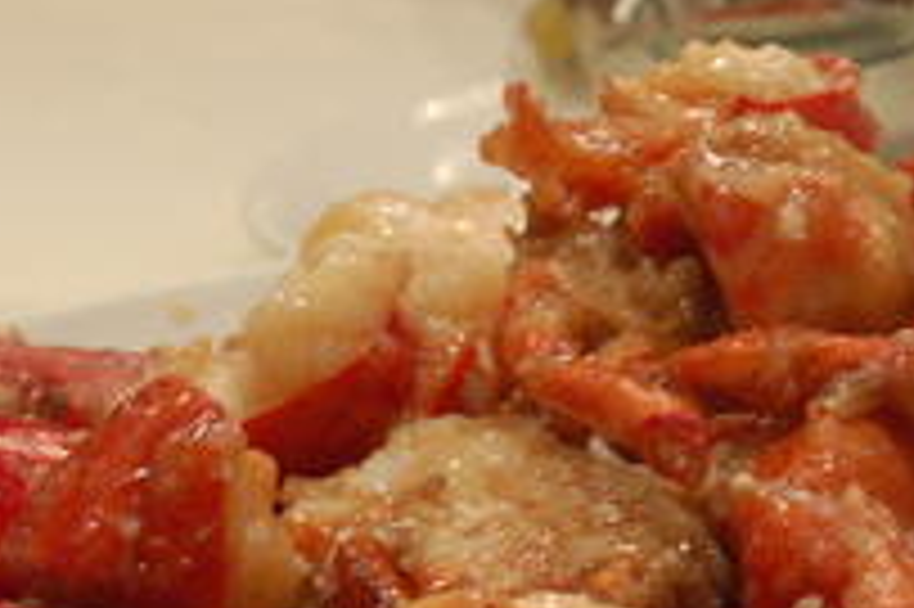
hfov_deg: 7.9
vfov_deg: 5.3
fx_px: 6585
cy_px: 403
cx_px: 788
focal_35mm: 260
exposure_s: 1/10
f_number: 5.6
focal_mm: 55
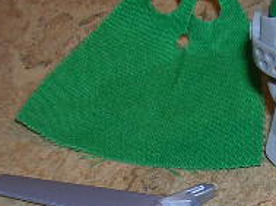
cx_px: 406
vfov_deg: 11.4
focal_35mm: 129
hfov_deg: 14.4
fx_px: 1027
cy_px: 133
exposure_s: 1/60.1
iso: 50
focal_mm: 5.8
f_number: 2.8
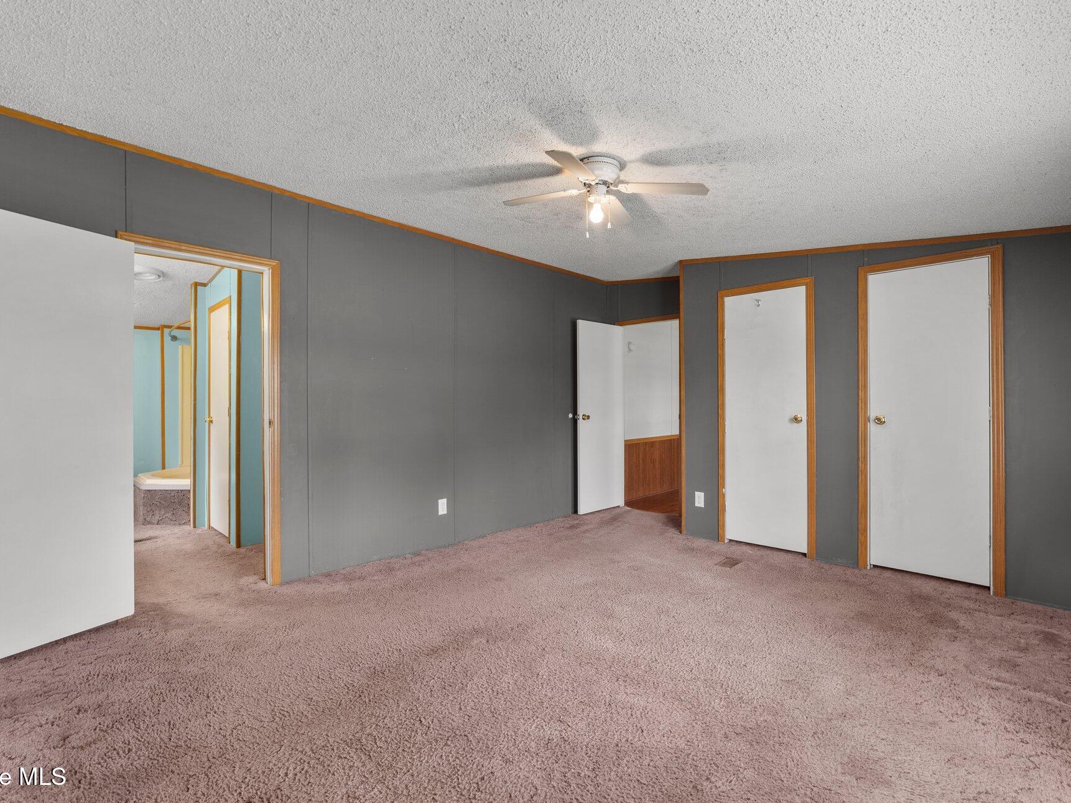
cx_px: 522
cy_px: 392
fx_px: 495
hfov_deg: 94.5
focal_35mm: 16
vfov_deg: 78.1
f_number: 8
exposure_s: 1/2
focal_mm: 14
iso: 250
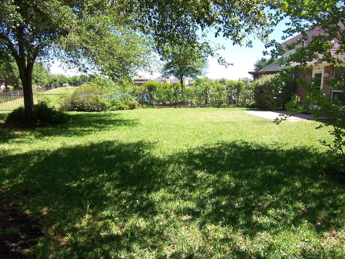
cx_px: 172
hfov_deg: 73.9
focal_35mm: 23
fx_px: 229
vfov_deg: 58.9
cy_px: 130
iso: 64
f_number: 2.8
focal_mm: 3.8
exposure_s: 1/320
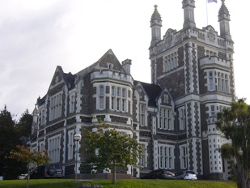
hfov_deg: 30.0
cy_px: 92
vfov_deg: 22.9
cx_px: 173
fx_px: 462
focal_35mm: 64
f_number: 3.2
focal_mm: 7.5
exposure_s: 1/400
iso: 80
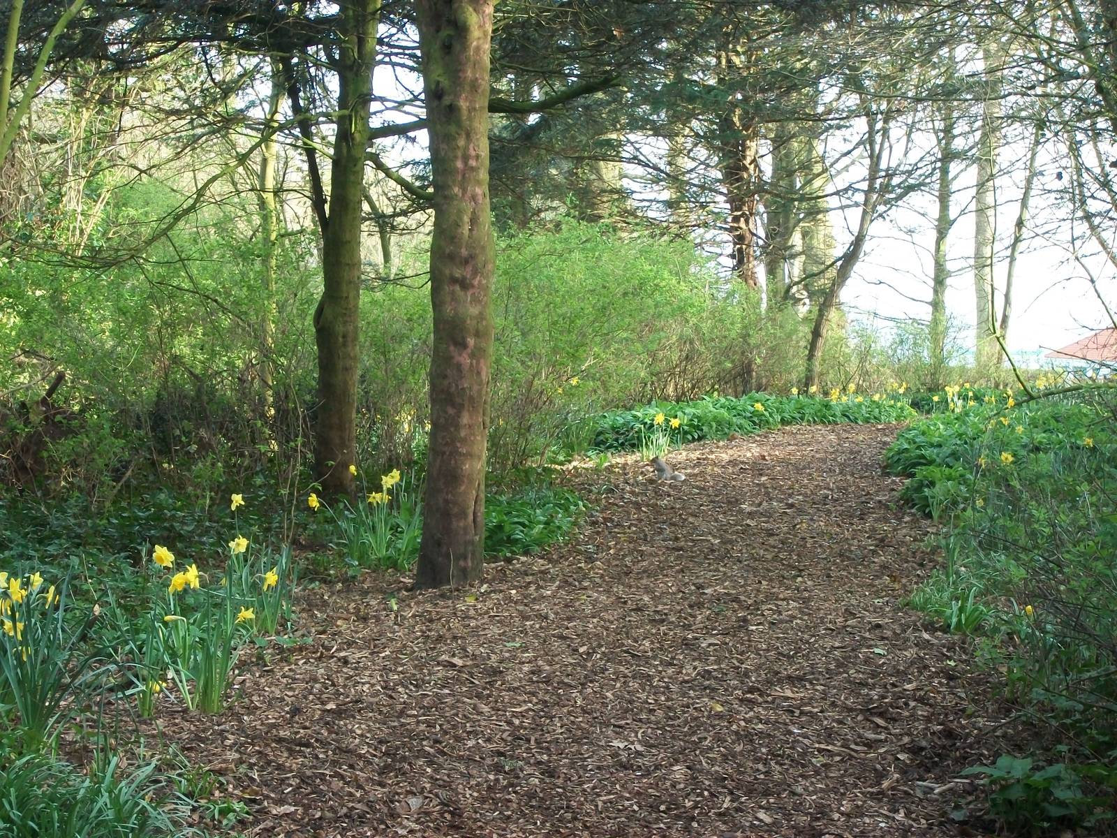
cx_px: 558
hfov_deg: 20.4
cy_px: 419
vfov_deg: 15.4
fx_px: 3098
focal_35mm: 96
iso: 160
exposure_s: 1/30
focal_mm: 17.1
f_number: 5.2
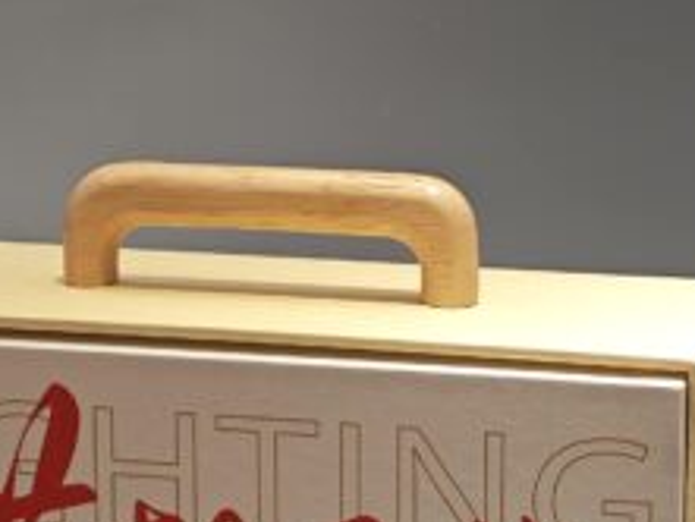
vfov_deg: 6.8
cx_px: 189
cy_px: 745
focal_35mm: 217
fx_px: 4359
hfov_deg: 9.1
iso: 160
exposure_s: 1/100
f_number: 2
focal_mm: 10.1
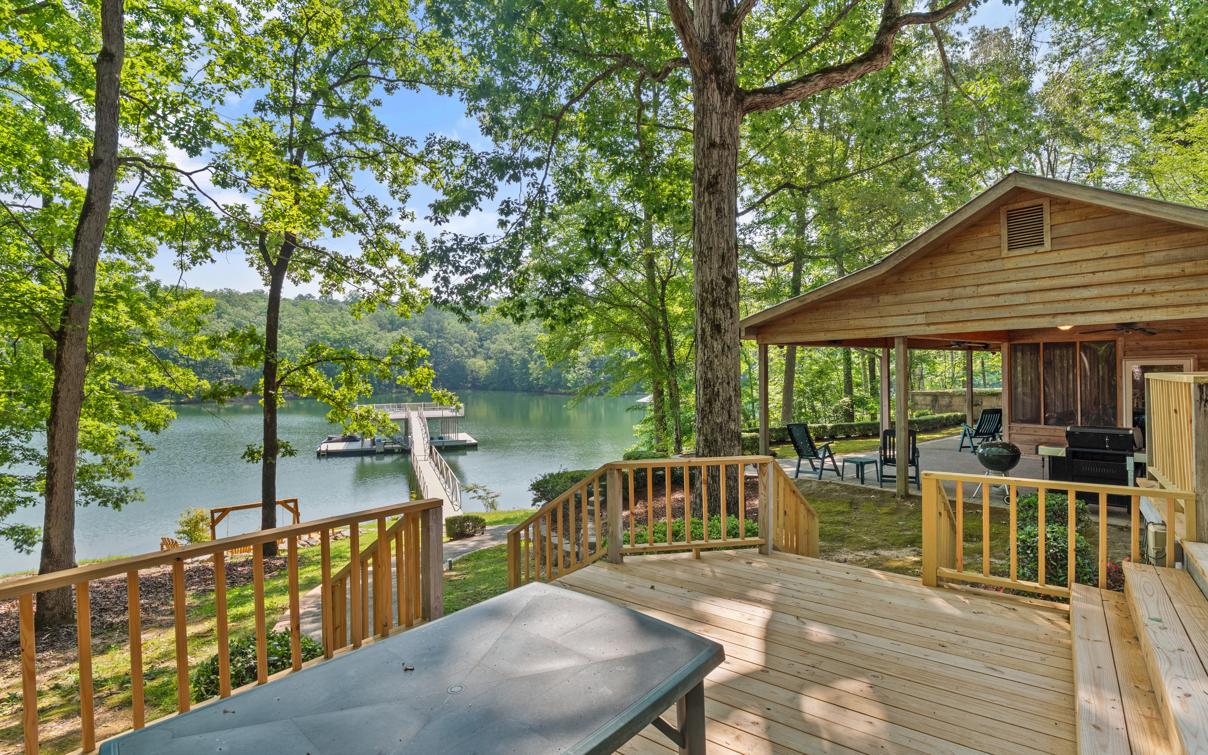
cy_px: 388
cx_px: 604
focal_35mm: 17
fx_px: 560
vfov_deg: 68.0
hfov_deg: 94.4
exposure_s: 1/80
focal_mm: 8
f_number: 5.6
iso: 200
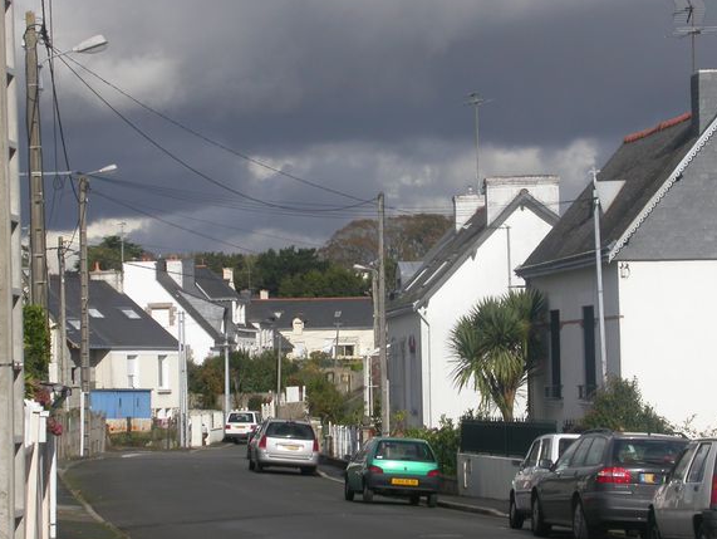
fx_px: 2798
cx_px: 369
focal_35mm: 135
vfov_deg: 11.0
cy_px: 289
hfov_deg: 14.6
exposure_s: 1/528
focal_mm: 23.5
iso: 100
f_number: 7.6
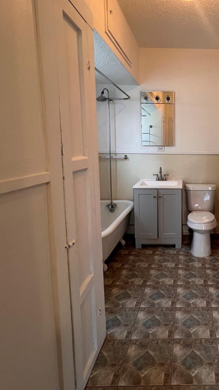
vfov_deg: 86.4
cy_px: 178
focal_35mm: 20
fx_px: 206
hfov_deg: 50.4
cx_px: 192
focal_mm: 1.57
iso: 160
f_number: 1.8
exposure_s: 1/60
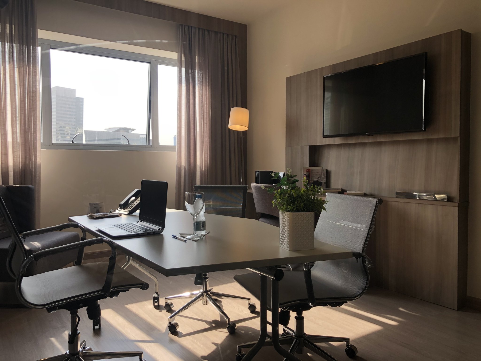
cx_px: 240
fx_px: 389
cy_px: 180
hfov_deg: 63.4
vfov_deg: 49.7
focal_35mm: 28
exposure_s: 1/267
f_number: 1.8
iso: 20
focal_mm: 3.99
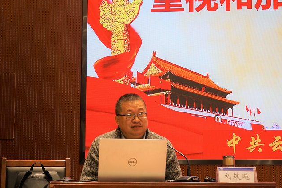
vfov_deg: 17.5
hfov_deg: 26.0
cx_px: 147
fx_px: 611
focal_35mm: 78
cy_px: 101
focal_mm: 66
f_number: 5.6
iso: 500
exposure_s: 1/80
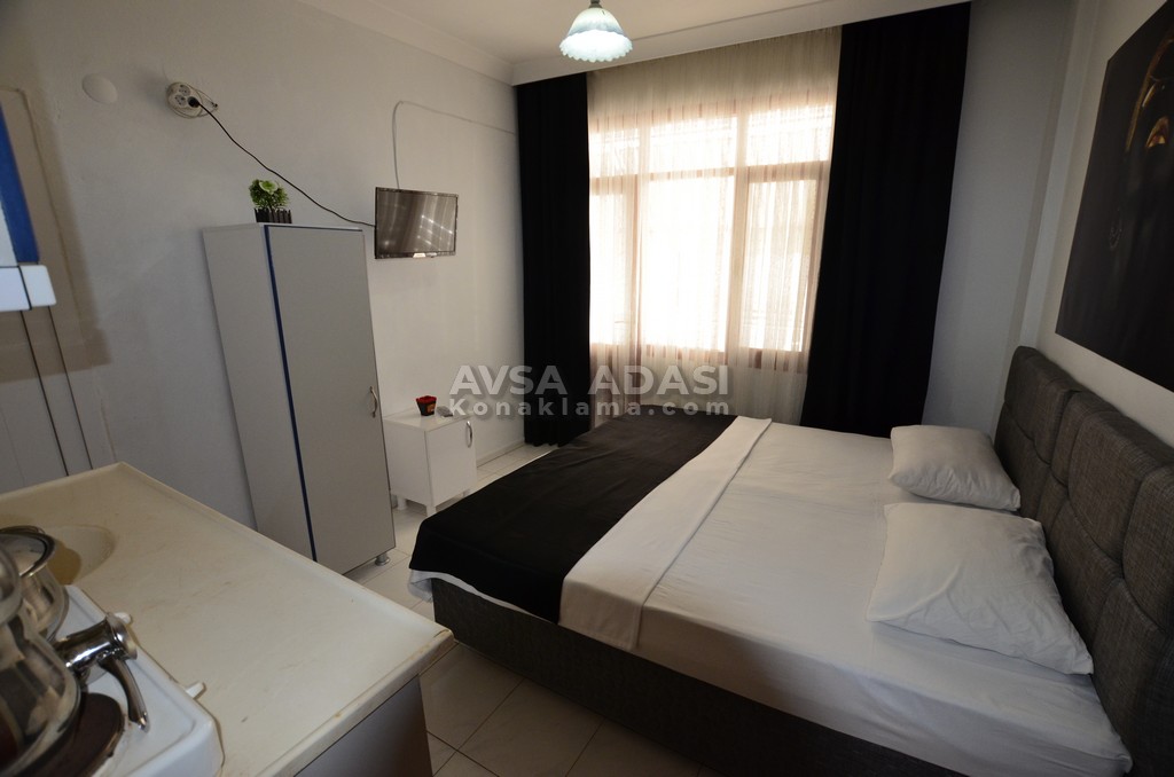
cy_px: 388
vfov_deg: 77.1
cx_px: 587
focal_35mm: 15
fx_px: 488
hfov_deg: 100.5
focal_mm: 10
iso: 1000
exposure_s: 1/125
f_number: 4.8
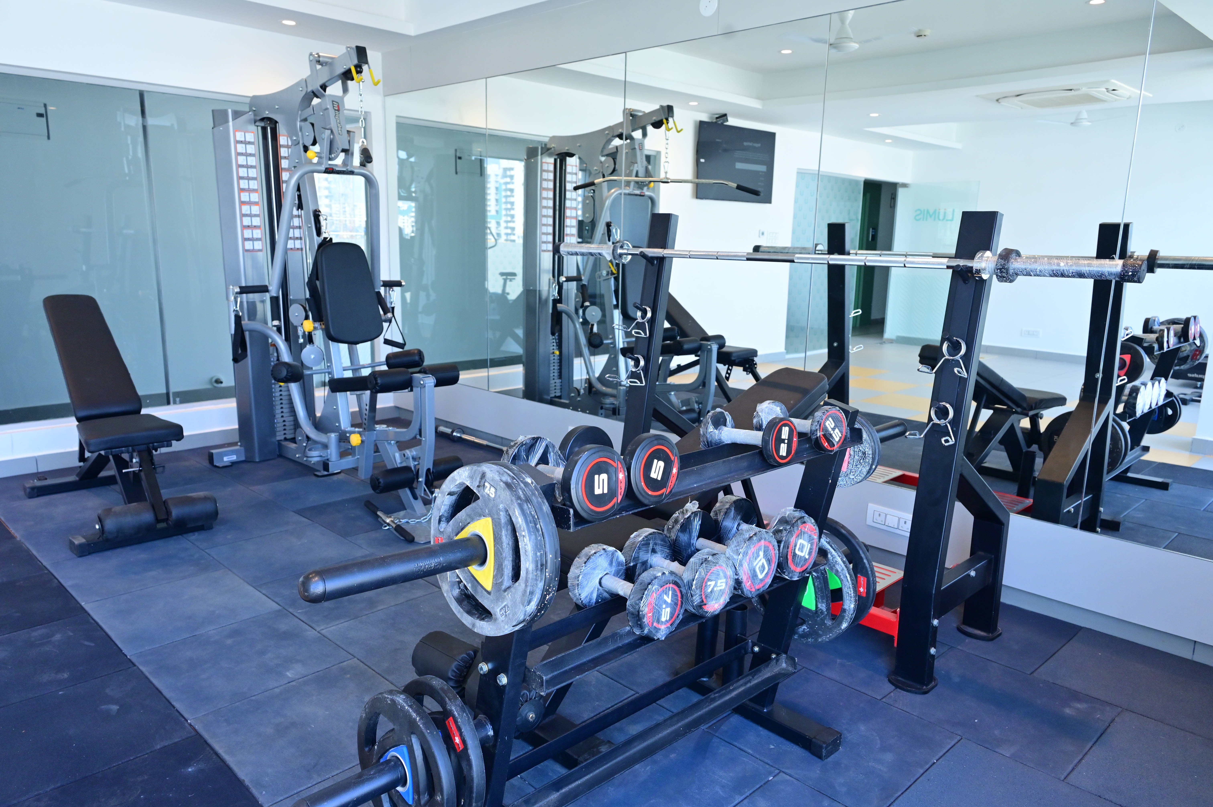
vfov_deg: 53.1
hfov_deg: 73.8
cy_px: 404
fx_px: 808
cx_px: 606
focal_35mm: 24
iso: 1250
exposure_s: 1/160
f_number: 6.3
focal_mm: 24
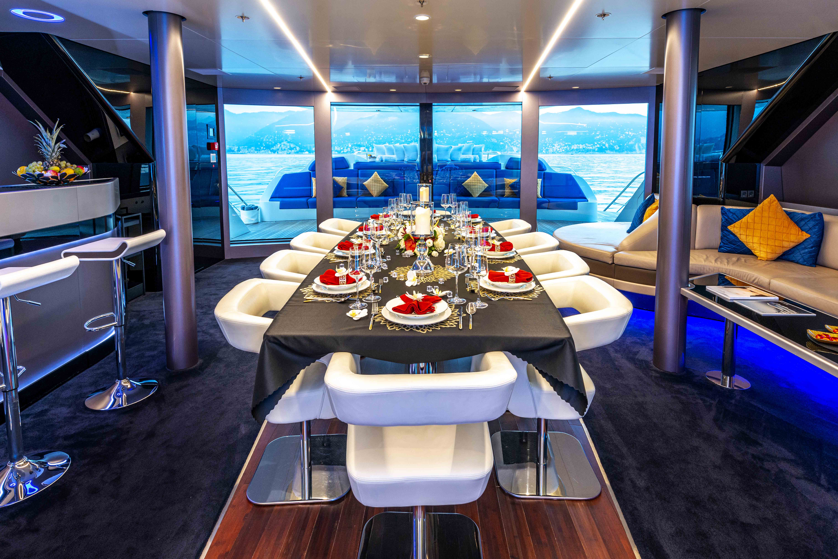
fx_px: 419
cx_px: 419
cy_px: 280
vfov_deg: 67.4
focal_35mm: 18
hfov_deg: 90.0
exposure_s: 1/4
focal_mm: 18
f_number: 9
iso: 400
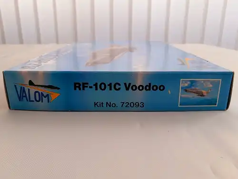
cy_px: 90
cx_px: 119
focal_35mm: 26
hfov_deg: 67.3
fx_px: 179
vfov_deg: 53.1
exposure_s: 1/100
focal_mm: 4
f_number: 1.8
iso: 50
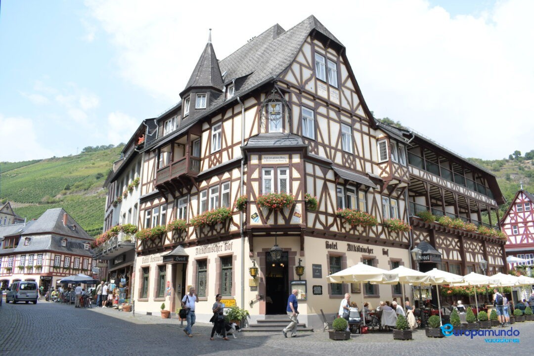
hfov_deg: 67.4
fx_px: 400
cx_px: 267
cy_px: 178
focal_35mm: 27
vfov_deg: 47.9
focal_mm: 18
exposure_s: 1/200
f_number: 7.1
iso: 100
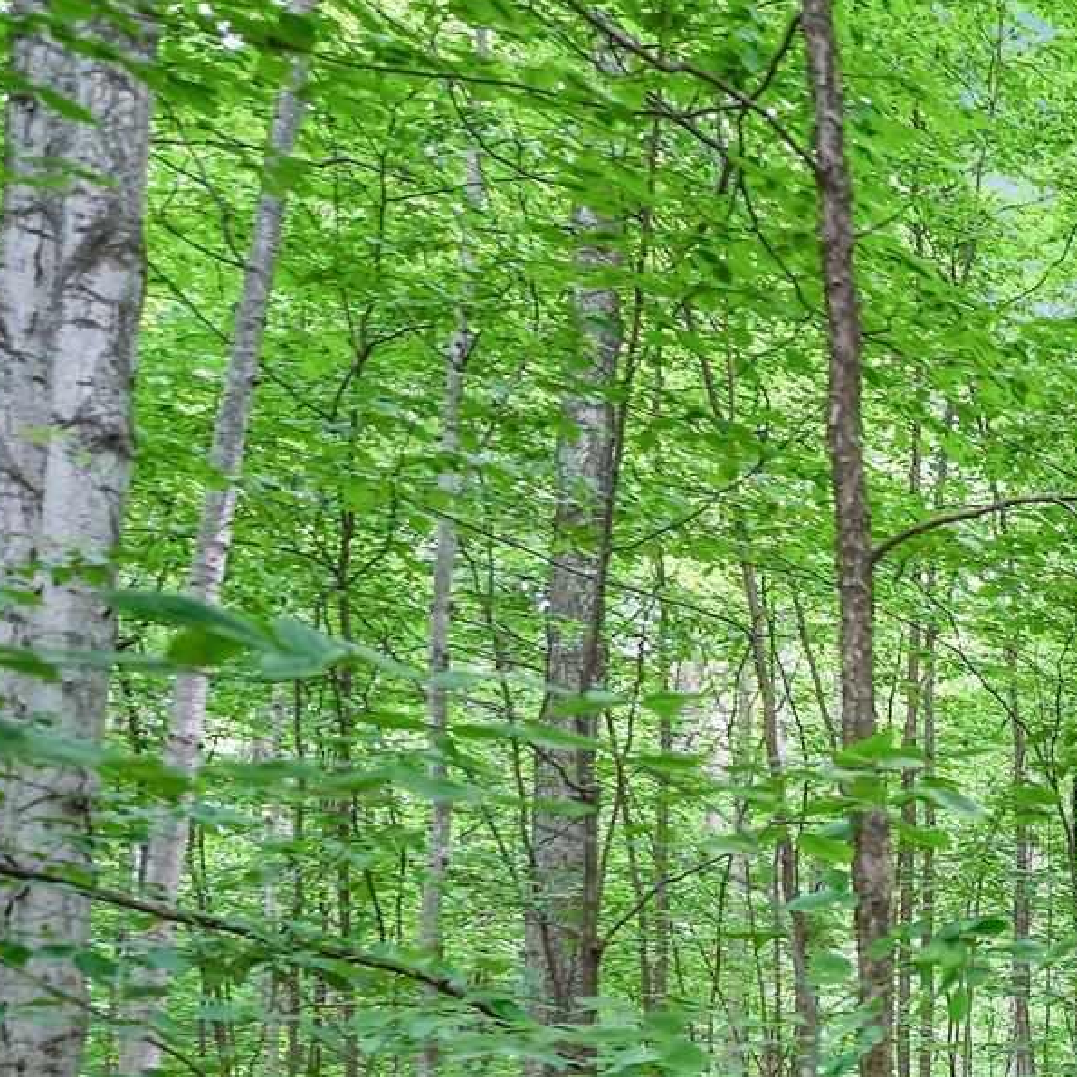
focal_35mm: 41
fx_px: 1443
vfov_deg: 34.5
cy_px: 1221
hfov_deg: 24.2
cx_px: 1828
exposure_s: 1/200
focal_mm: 14
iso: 200
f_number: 2.8
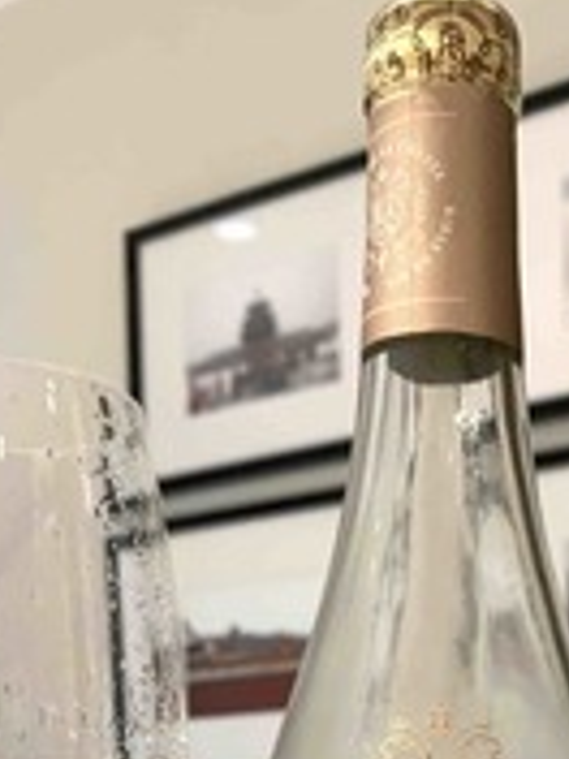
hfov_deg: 22.7
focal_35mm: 64
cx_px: 429
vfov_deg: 26.8
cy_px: 912
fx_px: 1403
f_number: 1.8
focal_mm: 4.25
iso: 250
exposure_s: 1/50
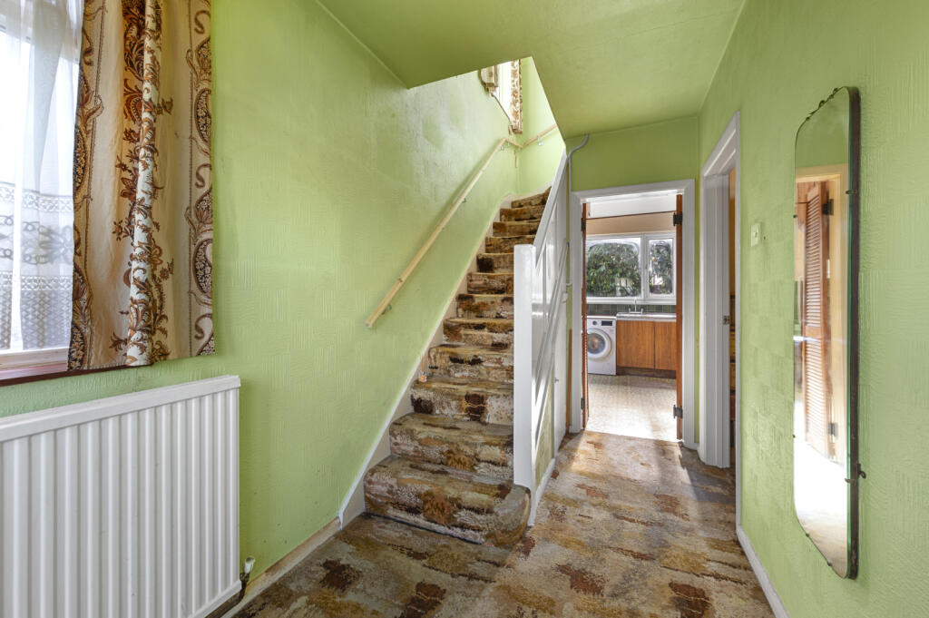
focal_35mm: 14
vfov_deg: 81.1
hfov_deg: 104.3
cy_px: 309
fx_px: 361
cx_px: 464
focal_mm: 14
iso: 200
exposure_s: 4
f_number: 16
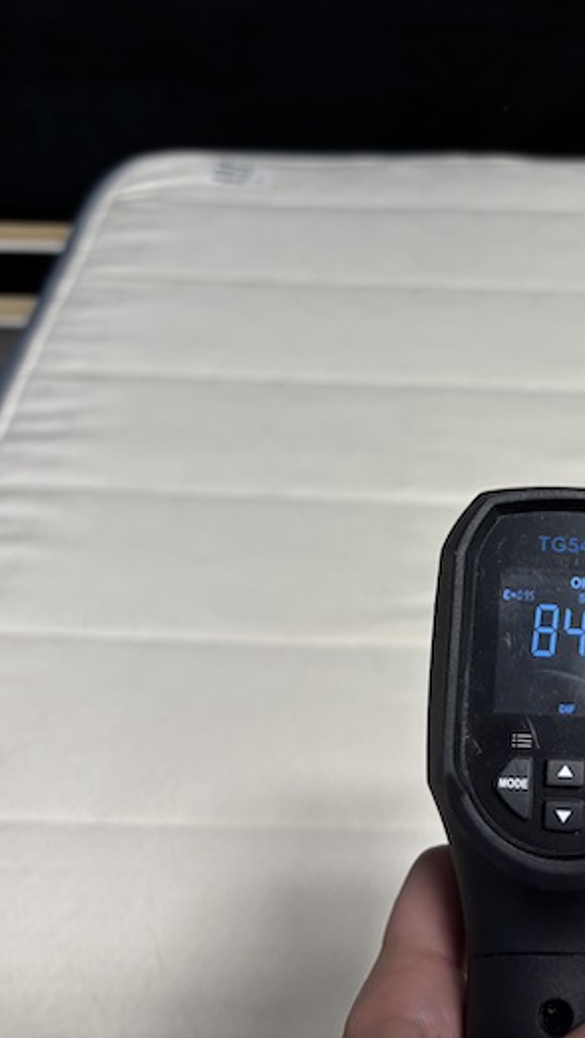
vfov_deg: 52.8
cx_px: 531
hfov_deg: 29.8
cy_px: 518
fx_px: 1047
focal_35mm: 38
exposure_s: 1/120
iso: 64
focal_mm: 5.96
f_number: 1.6
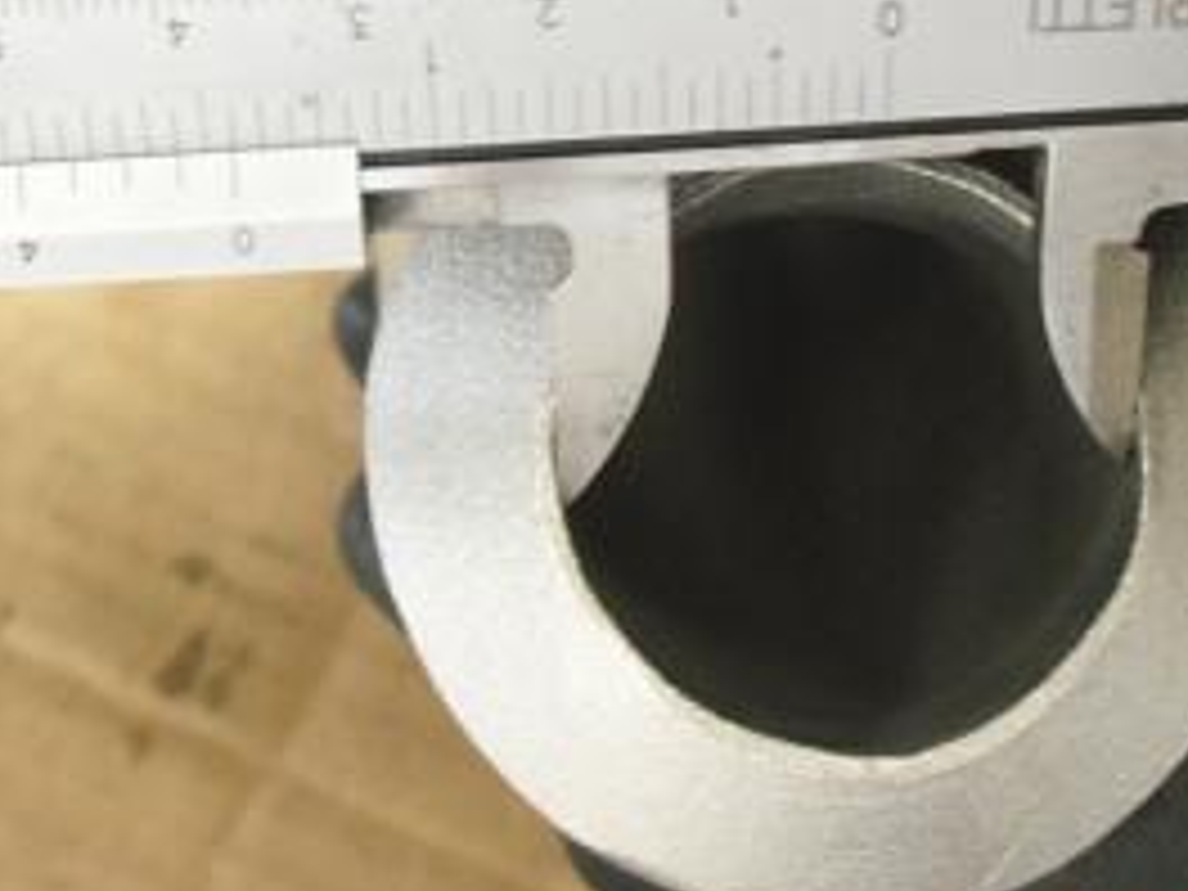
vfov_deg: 23.7
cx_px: 644
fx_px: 2093
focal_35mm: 61
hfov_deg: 31.7
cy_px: 198
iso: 200
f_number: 3.1
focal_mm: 6.3
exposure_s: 1/15
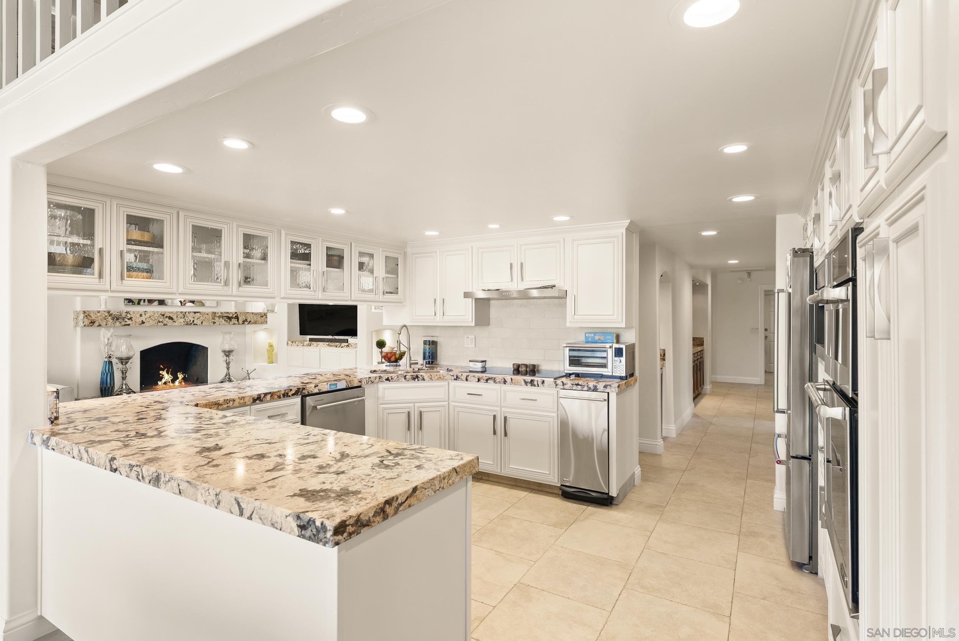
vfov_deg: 67.5
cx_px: 480
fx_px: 480
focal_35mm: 18
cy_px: 320
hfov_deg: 90.0
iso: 500
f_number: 8
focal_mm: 18
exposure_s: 1/10
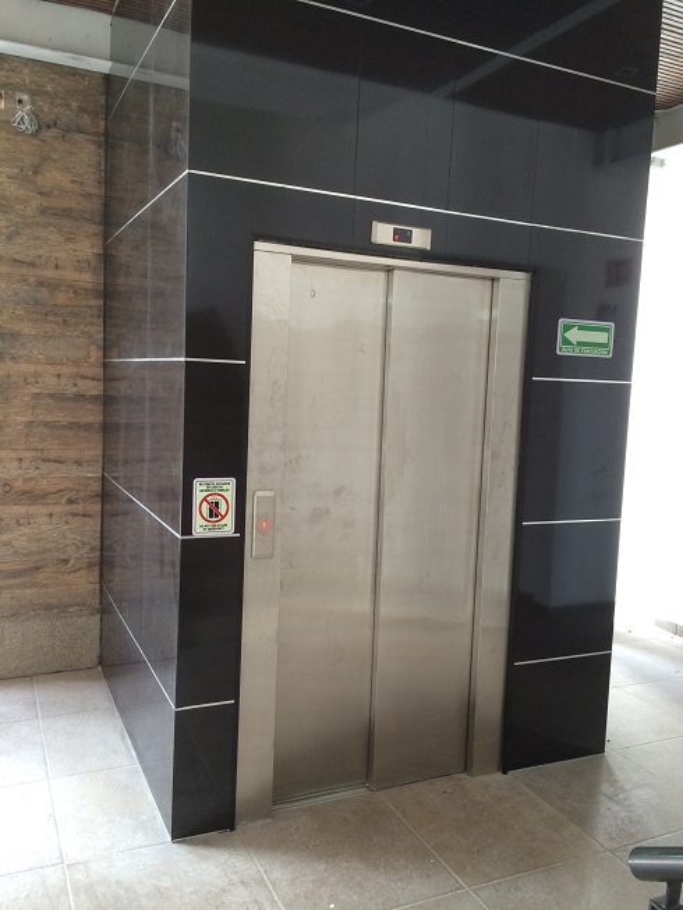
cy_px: 455
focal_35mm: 30
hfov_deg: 46.8
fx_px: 789
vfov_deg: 60.0
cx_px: 342
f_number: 2.2
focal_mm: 4.12
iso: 50
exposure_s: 1/30
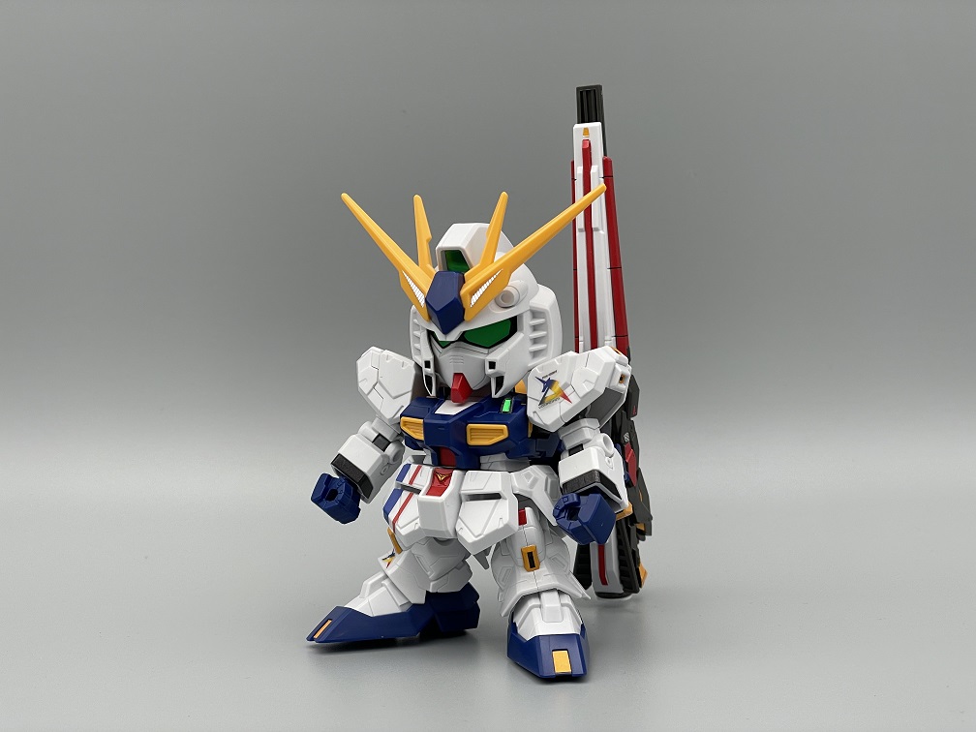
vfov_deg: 28.0
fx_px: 1466
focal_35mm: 52
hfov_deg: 36.8
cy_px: 366
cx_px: 488
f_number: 2
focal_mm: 6
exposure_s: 1/140
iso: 25
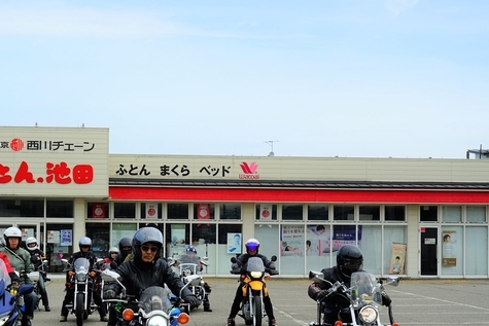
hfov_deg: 28.9
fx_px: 937
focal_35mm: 69
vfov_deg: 19.7
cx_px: 146
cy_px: 227
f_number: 8
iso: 100
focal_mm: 41
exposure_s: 1/250
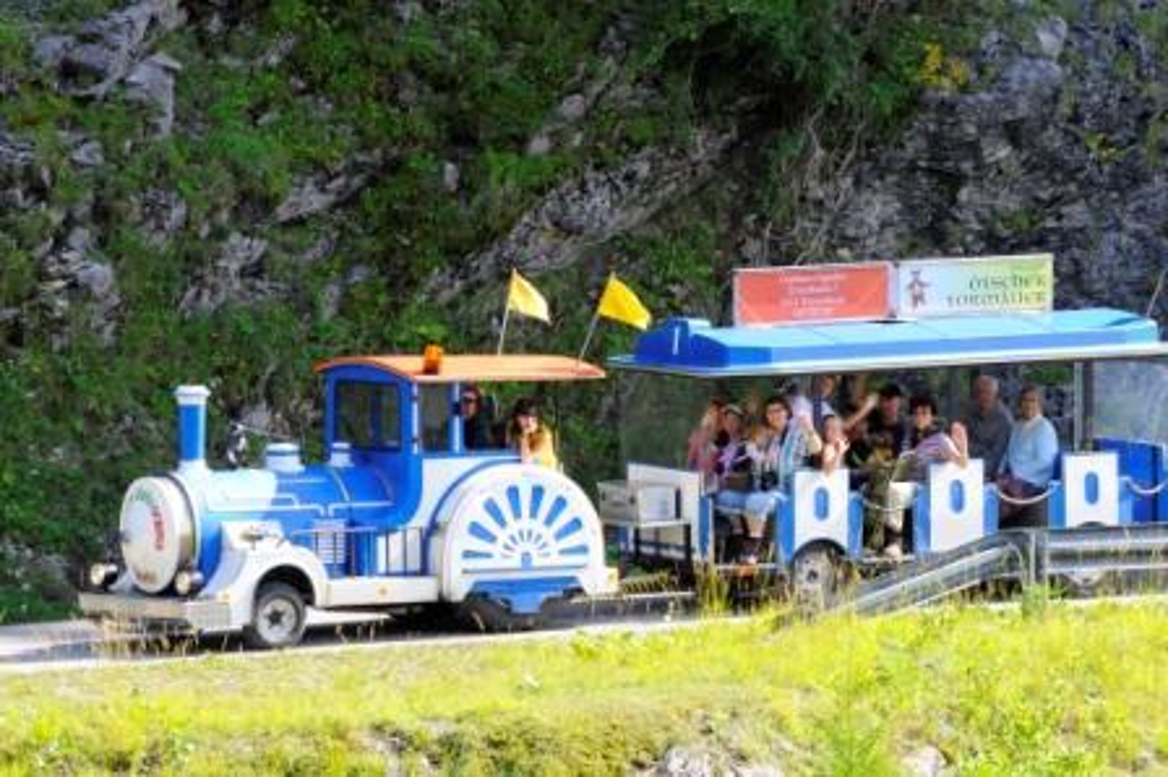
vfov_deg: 5.1
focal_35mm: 270
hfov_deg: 7.6
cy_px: 388
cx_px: 584
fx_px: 8753
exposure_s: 1/100
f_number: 11
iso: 200
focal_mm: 180
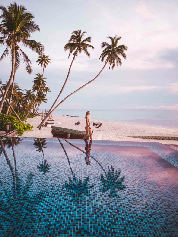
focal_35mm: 30
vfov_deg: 60.0
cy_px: 118
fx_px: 206
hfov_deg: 46.8
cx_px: 89
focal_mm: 15
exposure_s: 1/400
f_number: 1.7
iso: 100
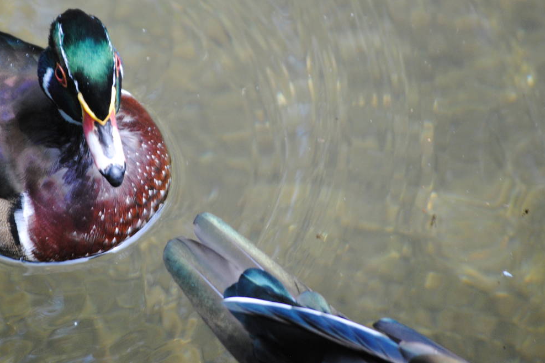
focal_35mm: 329
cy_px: 123
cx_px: 156
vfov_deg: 4.2
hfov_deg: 6.3
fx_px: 4977
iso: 400
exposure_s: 1/160
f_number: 5
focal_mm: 135
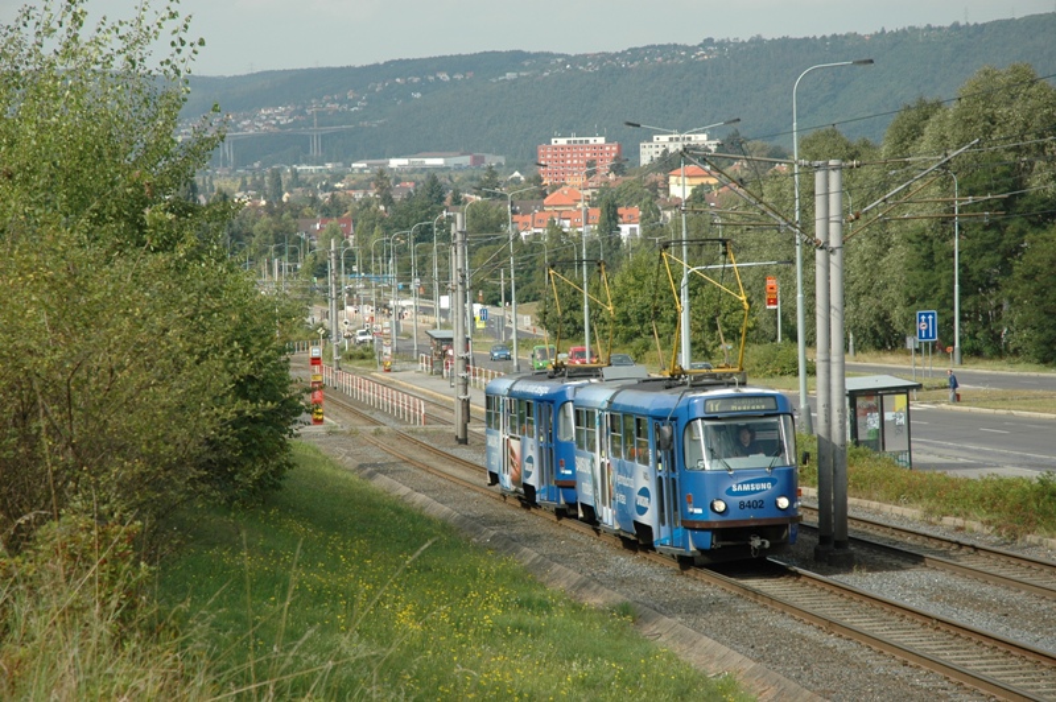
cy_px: 351
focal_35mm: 105
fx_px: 3077
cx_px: 528
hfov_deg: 19.5
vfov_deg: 13.0
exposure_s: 1/500
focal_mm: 70
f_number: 7.1
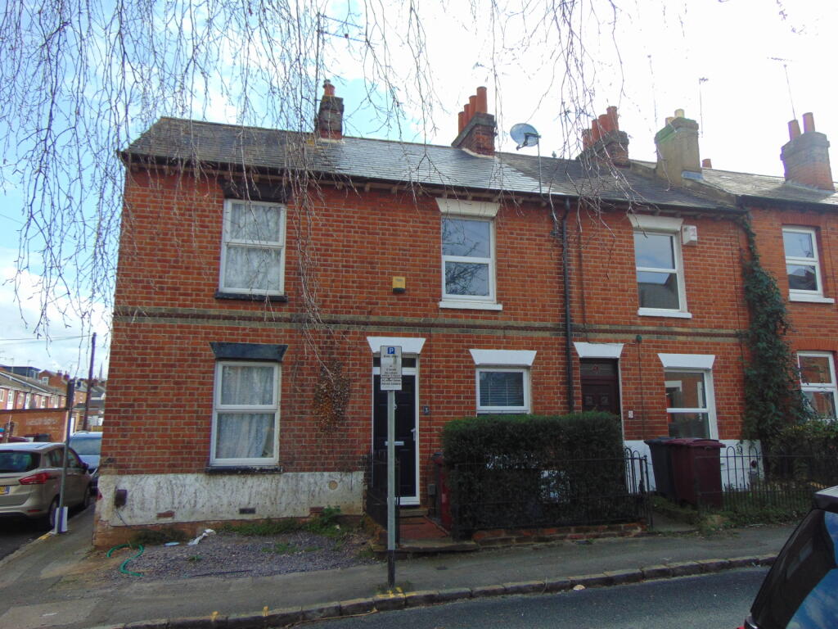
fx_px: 605
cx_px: 419
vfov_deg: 54.9
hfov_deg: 69.4
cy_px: 314
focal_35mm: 25
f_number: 3
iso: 80
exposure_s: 1/800
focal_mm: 4.5
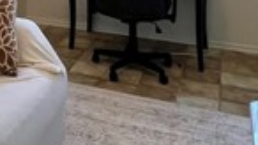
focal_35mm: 62
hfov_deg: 30.9
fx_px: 424
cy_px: -115
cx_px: -11
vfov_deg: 16.3
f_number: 1.8
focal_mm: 1.57
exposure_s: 1/120
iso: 125
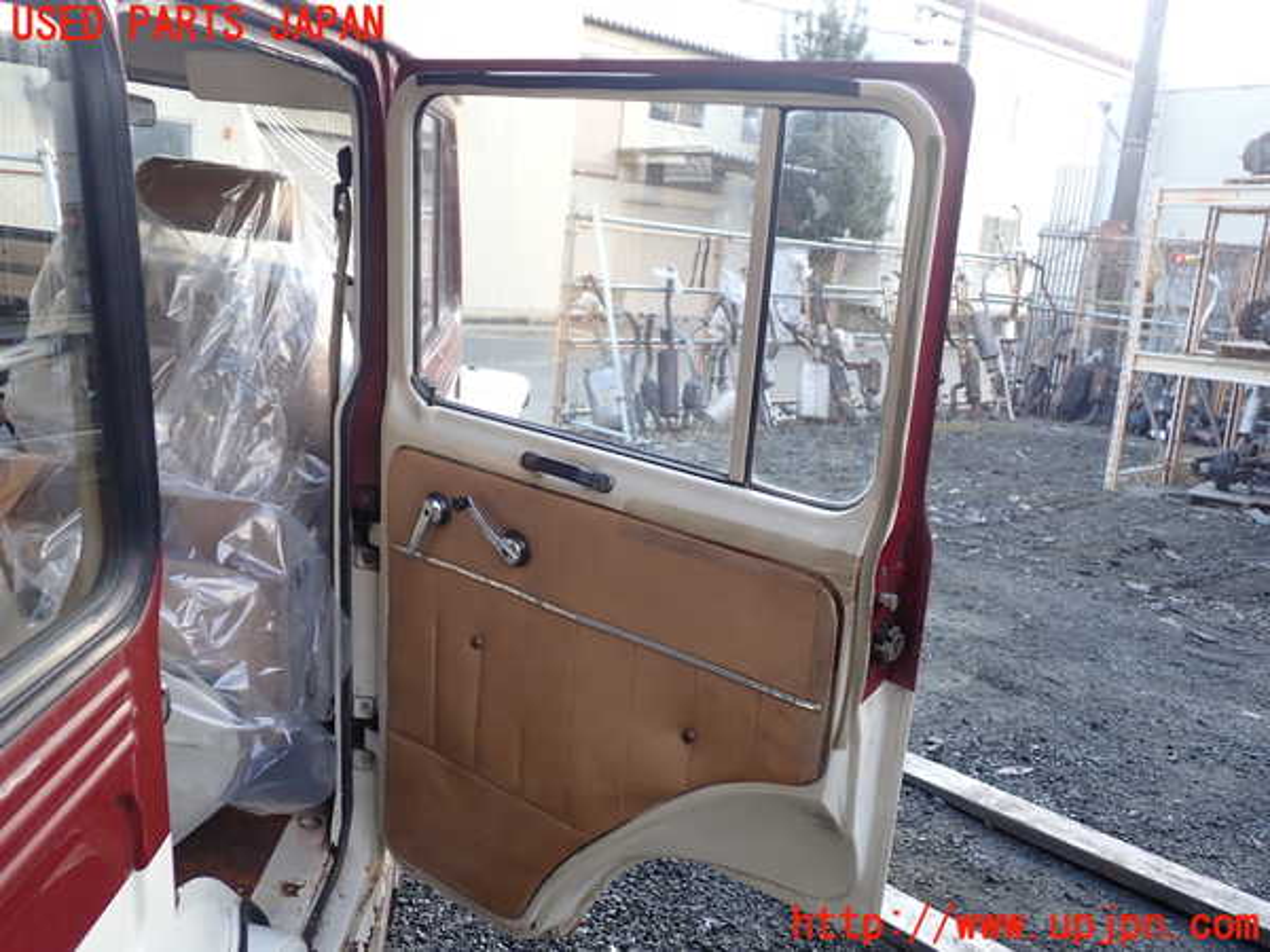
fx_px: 1101
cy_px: 476
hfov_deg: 60.0
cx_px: 635
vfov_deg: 46.8
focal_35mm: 30
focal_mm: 5.4
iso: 100
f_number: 2.3
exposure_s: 1/100
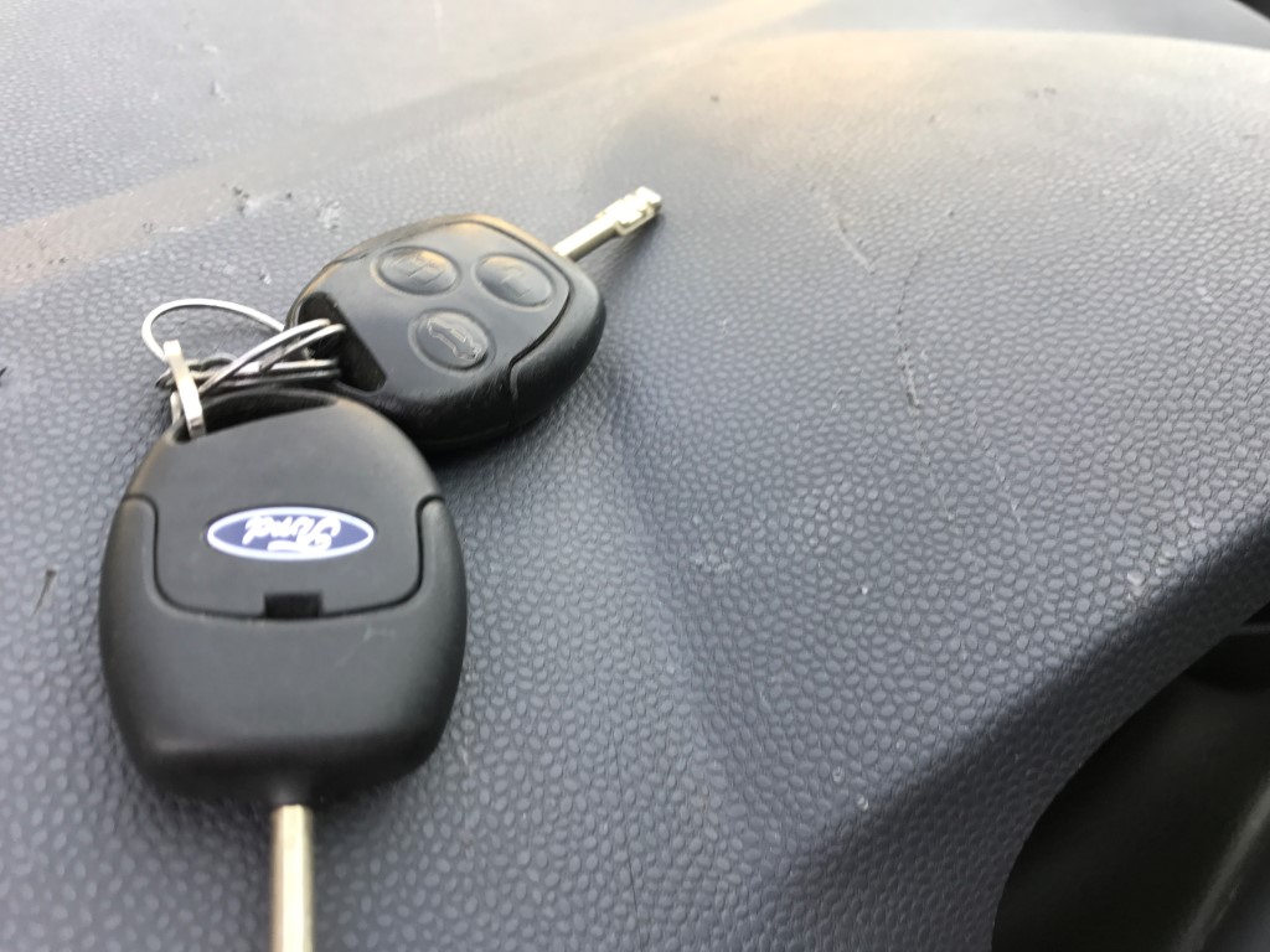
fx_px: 1027
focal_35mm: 28
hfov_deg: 63.4
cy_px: 476
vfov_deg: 49.7
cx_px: 635
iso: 20
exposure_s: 1/117
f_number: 1.8
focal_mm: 3.99
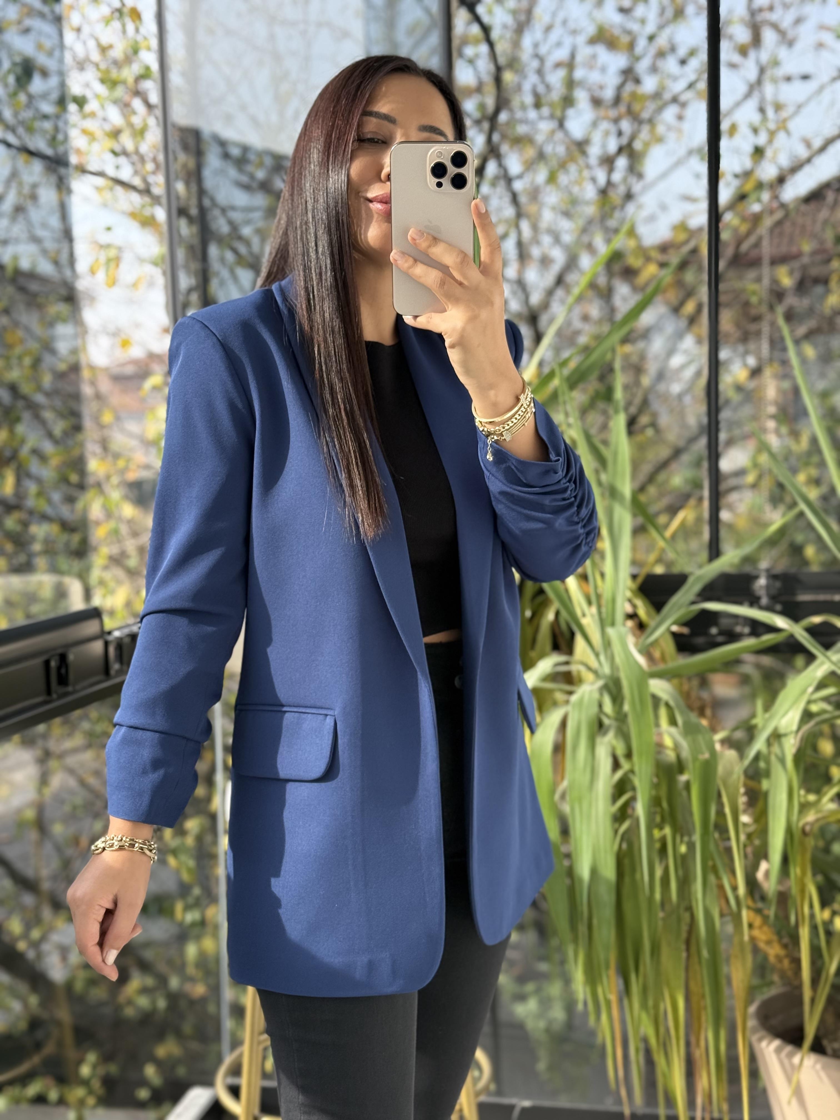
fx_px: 1553
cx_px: 420
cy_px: 560
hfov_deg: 30.3
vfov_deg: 39.7
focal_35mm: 48
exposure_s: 1/675
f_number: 1.78
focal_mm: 6.76
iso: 80
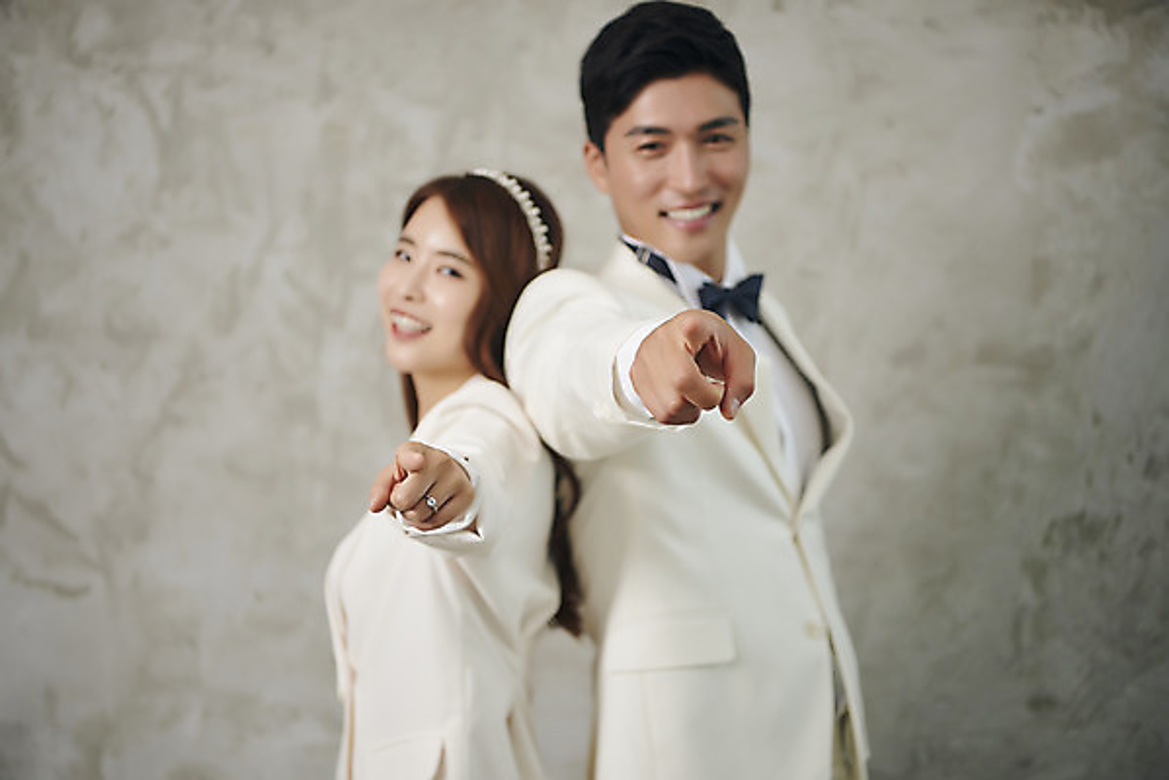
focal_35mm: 65
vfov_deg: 20.9
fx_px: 2112
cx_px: 584
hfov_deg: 30.9
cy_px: 390
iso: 160
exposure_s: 1/125
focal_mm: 65
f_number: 2.8
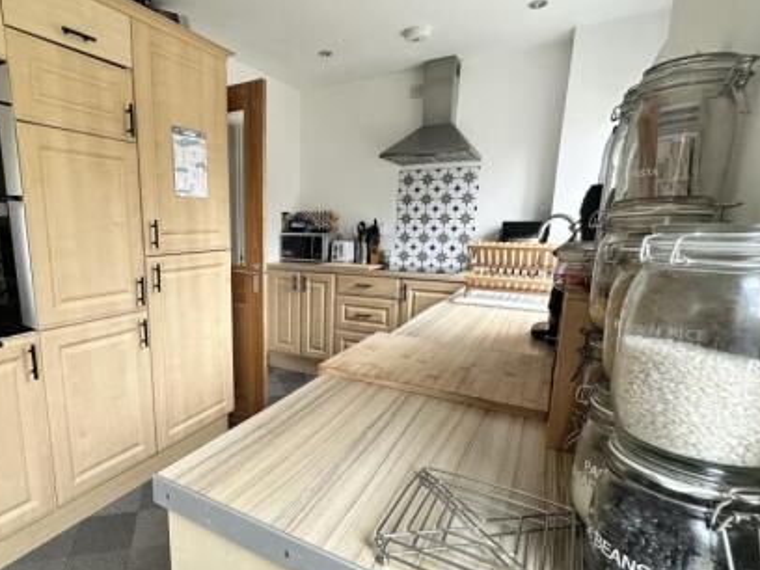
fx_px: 439
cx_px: 277
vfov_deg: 65.8
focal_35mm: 20
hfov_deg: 80.0
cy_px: 312
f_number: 2.2
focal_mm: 2.22
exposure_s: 1/99
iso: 125
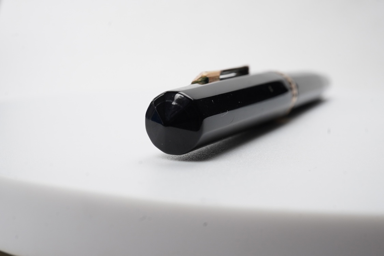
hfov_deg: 43.6
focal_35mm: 45
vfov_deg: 29.9
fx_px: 480
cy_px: 128
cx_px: 192
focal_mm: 30
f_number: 20
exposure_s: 1/100
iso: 400
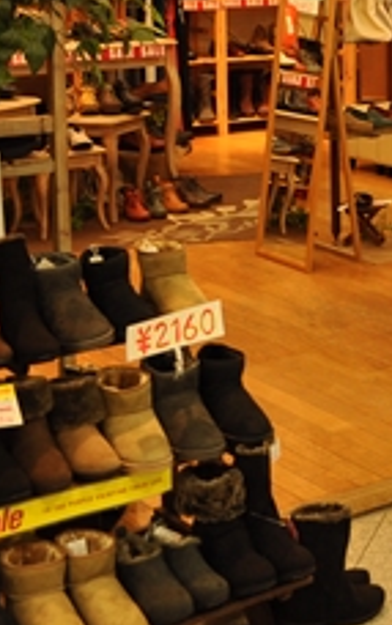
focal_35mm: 87
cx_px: 794
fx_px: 1483
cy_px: 60
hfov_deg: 13.0
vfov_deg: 23.2
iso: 400
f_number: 3.5
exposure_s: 1/50
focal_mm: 18
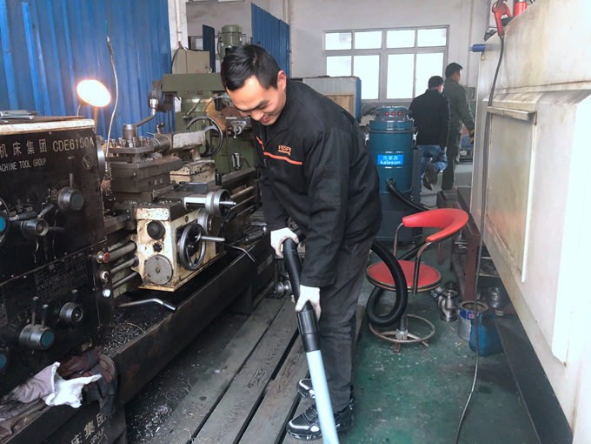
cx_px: 296
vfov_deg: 49.7
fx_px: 478
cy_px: 222
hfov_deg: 63.4
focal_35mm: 28
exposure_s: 1/100
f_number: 1.8
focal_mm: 3.99
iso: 320
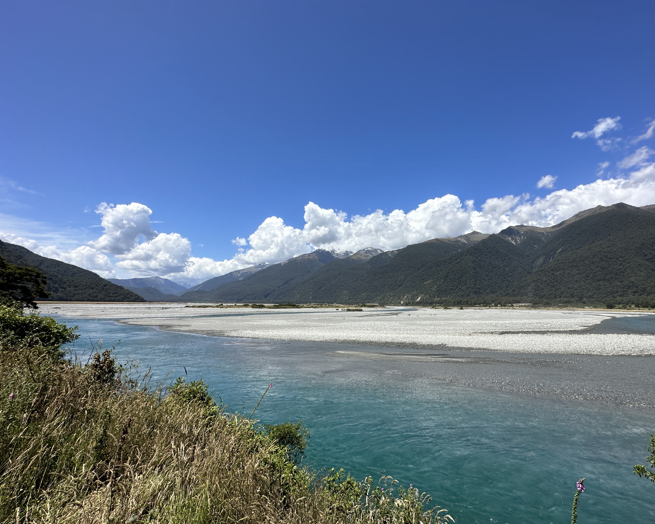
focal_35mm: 15
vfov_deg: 84.0
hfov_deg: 96.6
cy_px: 267
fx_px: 291
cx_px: 354
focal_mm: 2.22
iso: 50
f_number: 2.2
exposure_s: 1/3731
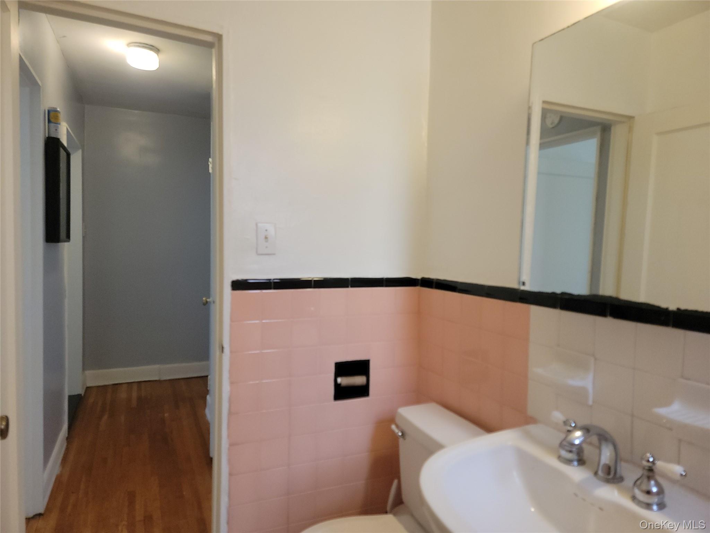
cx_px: 355
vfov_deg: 56.8
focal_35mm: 24
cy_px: 266
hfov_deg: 71.6
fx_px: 492
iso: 200
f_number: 1.8
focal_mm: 6.7
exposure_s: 1/60
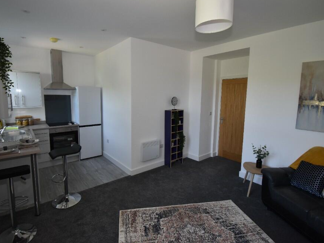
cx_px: 145
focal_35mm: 17
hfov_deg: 90.7
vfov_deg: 74.7
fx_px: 159
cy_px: 116
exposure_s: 1/60
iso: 400
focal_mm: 10
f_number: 5.6
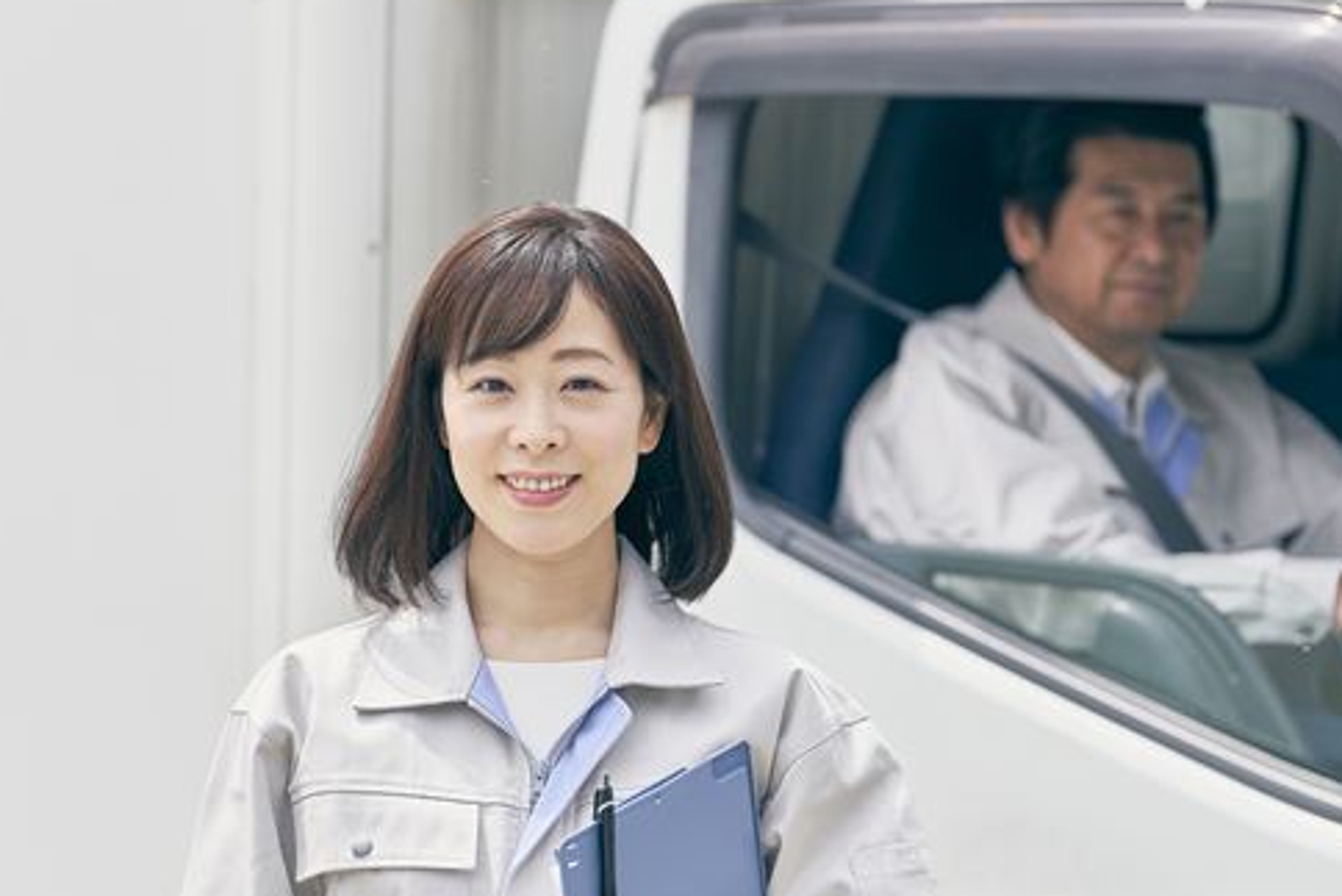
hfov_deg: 8.8
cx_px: 627
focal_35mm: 235
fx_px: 8762
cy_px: 494
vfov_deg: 5.9
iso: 100
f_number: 4.5
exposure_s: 1/500
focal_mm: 158
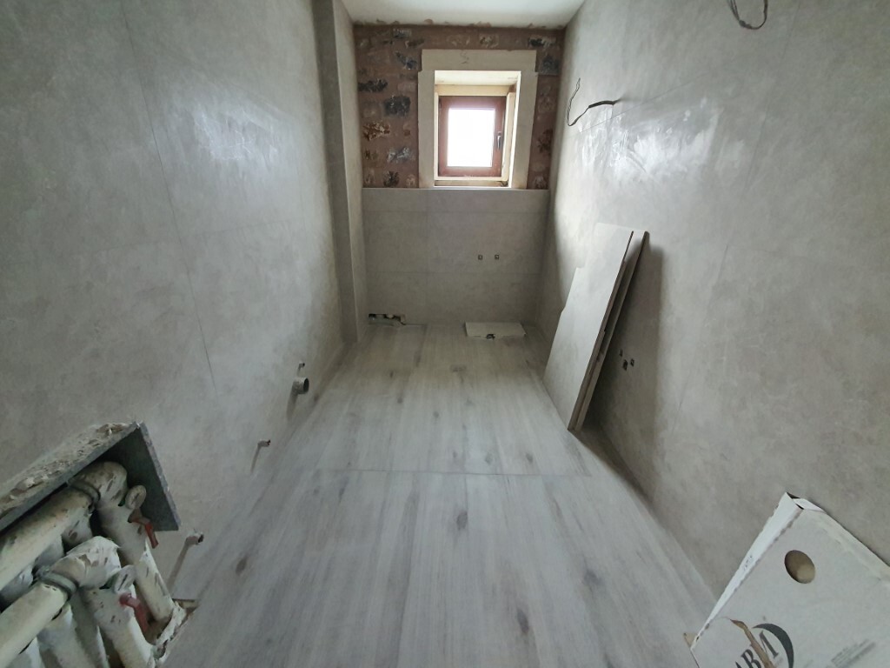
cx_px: 445
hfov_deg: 106.2
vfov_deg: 89.9
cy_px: 334
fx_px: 334
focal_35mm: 13
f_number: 2.2
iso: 640
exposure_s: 1/25
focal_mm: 1.8
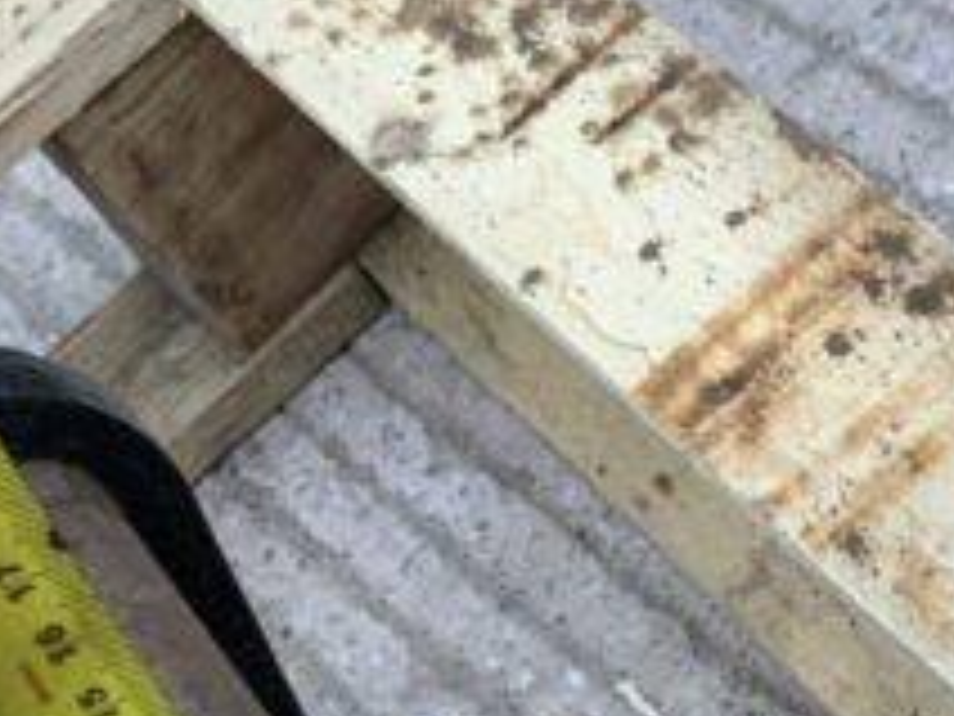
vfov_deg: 10.1
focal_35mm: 140
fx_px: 3858
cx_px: 1040
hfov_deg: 13.8
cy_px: 1247
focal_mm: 3
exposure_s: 1/122
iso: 64
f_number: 1.8
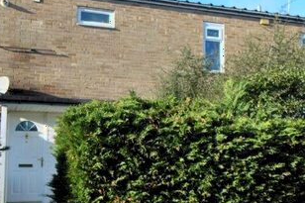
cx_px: 161
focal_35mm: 52
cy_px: 120
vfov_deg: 25.9
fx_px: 440
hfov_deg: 38.2
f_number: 3
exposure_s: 1/640
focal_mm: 4
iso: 100
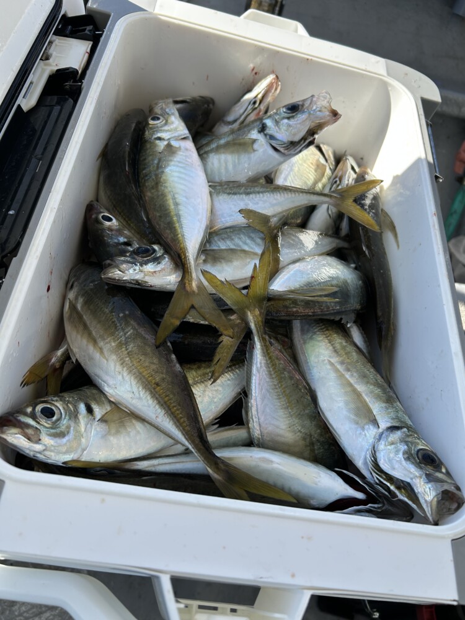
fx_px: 466
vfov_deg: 67.3
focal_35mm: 26
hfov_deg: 53.1
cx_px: 232
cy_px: 310
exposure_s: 1/1266
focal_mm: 5.7
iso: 50
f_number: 1.5
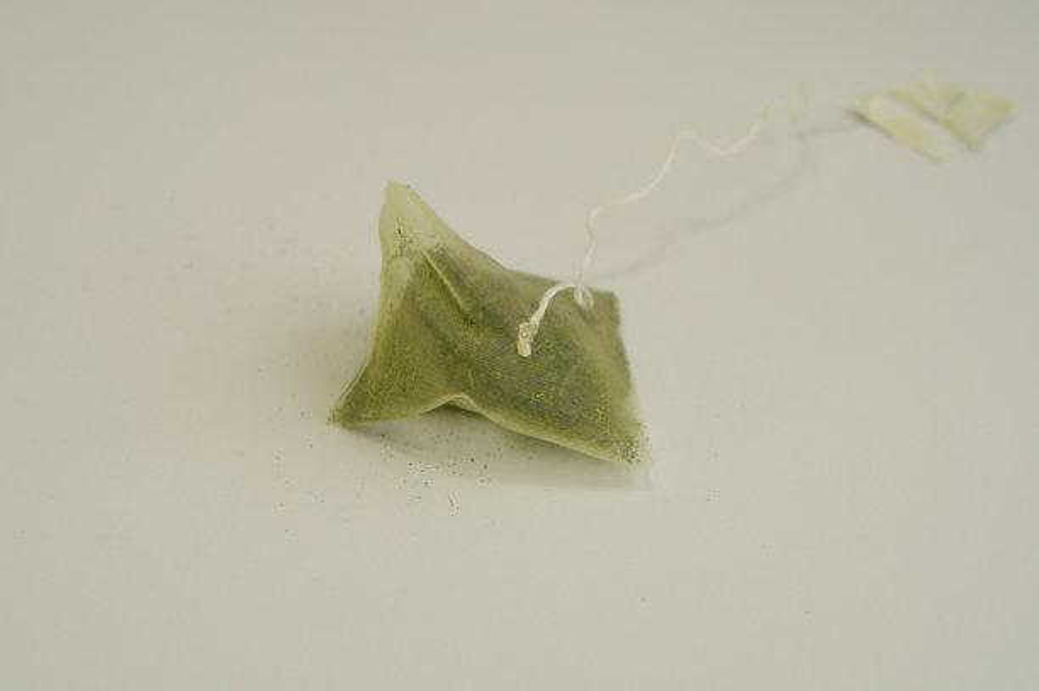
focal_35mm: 81
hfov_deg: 25.1
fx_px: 2336
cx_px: 520
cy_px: 346
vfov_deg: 16.8
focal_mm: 54
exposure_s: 1/125
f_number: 6.3
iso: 200
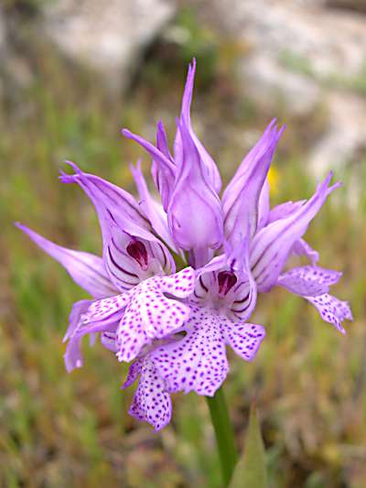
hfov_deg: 37.7
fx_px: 535
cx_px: 183
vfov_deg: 49.0
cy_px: 244
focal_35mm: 38
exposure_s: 1/228
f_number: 7.6
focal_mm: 8
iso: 100
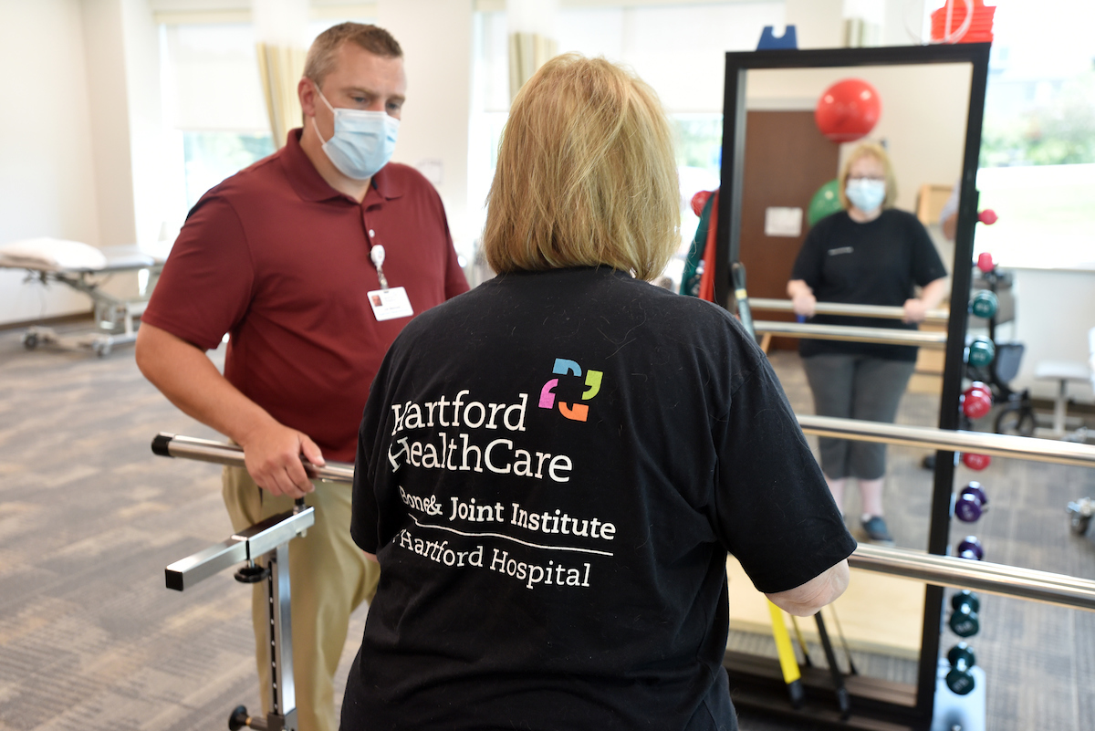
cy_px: 366
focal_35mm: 35
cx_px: 548
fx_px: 1065
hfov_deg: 54.4
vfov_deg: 37.9
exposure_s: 1/80
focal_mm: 35
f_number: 4.5
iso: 800
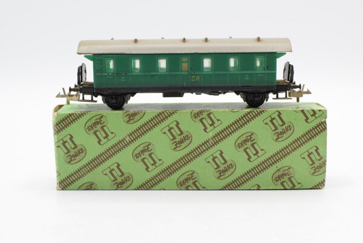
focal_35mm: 52
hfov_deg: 37.8
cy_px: 122
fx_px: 530
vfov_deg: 25.8
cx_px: 182
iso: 500
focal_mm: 35
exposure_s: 1/160
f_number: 8
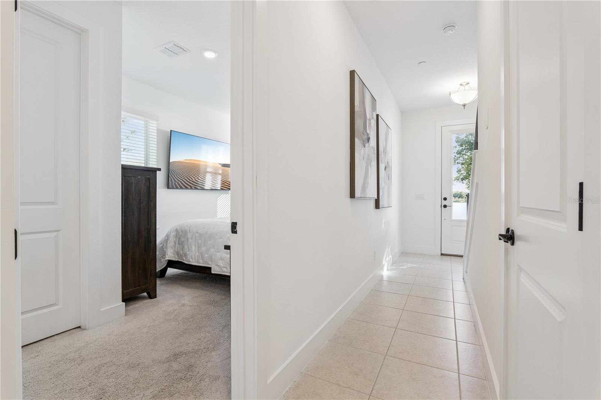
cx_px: 300
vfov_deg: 73.7
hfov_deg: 96.7
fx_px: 267
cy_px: 200
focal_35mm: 16
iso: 800
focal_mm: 16
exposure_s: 1/50
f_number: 10
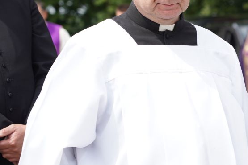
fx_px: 1695
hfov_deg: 8.3
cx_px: 276
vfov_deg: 5.6
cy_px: 64
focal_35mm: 246
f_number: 5.6
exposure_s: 1/200
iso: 100
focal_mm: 105
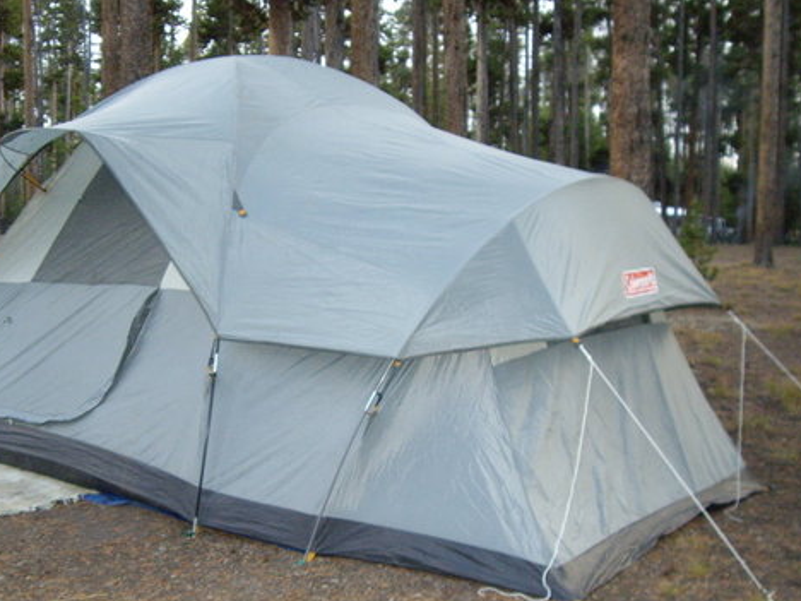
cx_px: 305
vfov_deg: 28.0
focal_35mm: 52
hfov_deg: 36.6
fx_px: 1203
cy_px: 342
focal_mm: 6.2
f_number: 2.7
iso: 200
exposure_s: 1/40
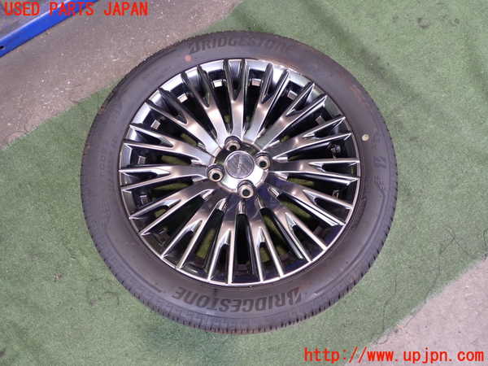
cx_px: 244
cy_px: 183
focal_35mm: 30
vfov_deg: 46.8
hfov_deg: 60.0
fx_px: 423
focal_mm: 5.4
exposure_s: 1/30
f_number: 2.3
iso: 200
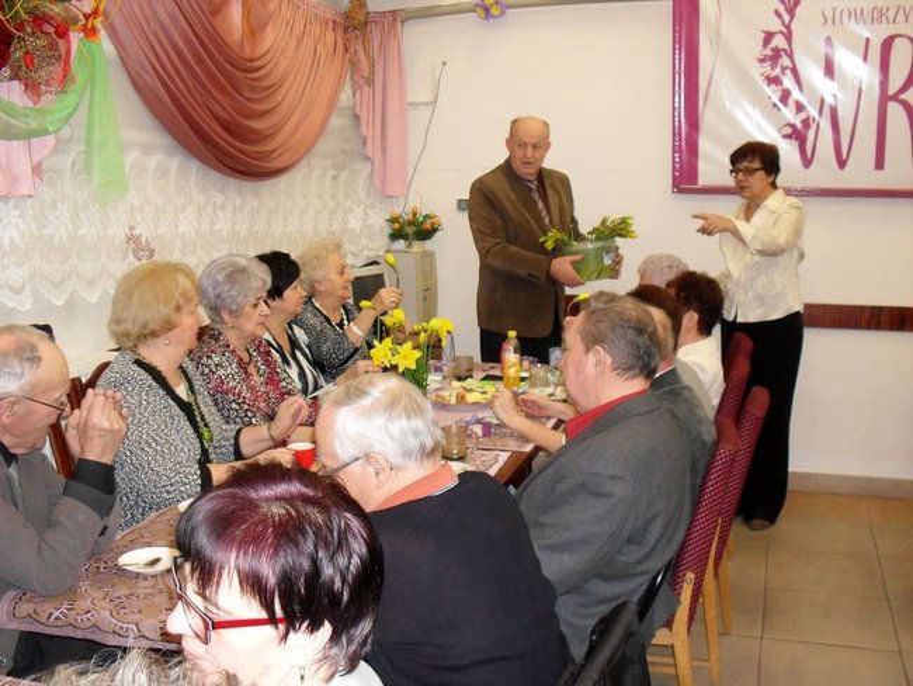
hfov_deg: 49.0
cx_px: 456
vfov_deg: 37.7
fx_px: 1003
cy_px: 343
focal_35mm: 38
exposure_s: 1/45
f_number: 2.8
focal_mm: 6.3
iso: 240
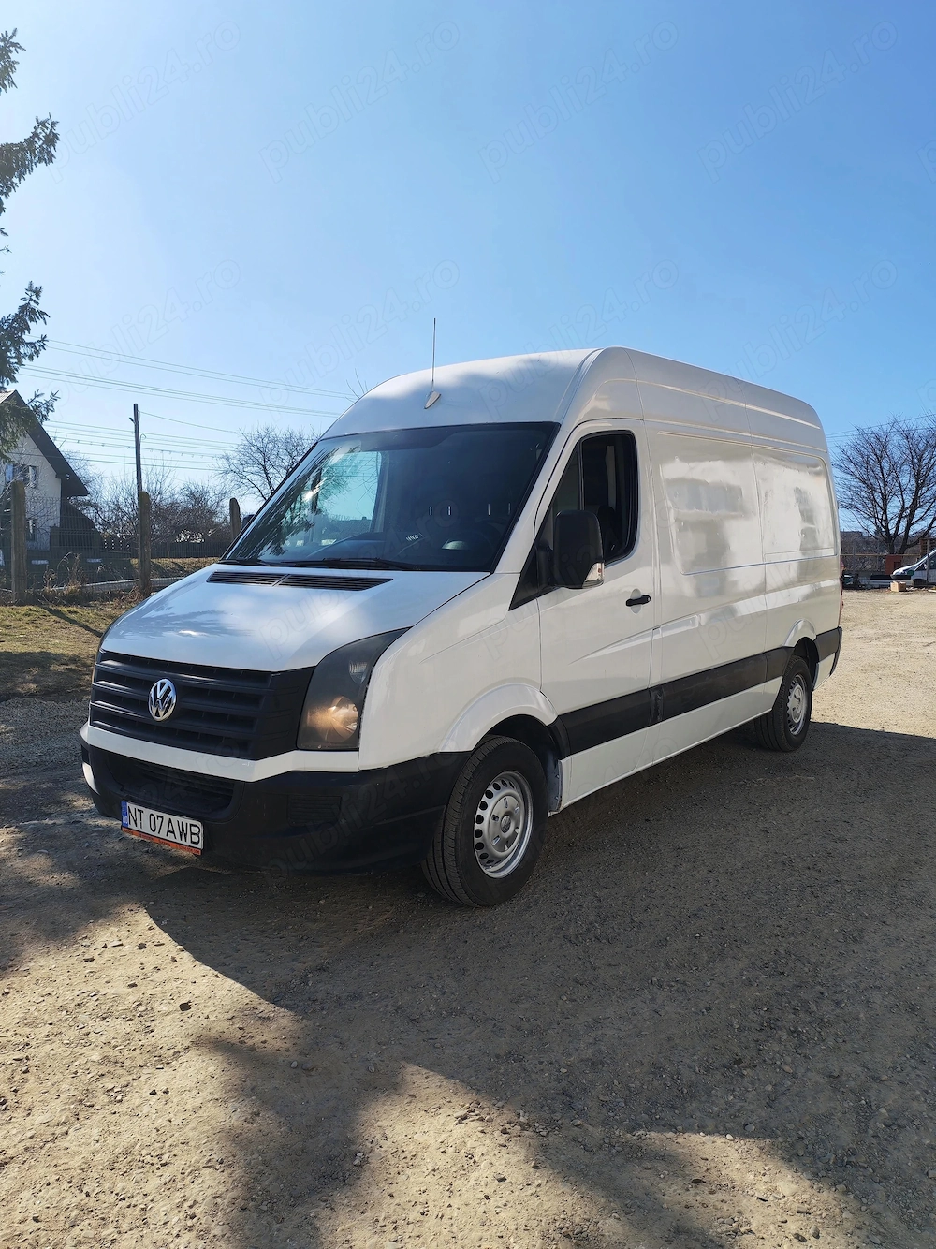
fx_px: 974
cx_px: 468
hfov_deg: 51.3
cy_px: 624
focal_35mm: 27
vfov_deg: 65.3
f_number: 1.9
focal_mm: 6.12
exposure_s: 1/680
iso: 50
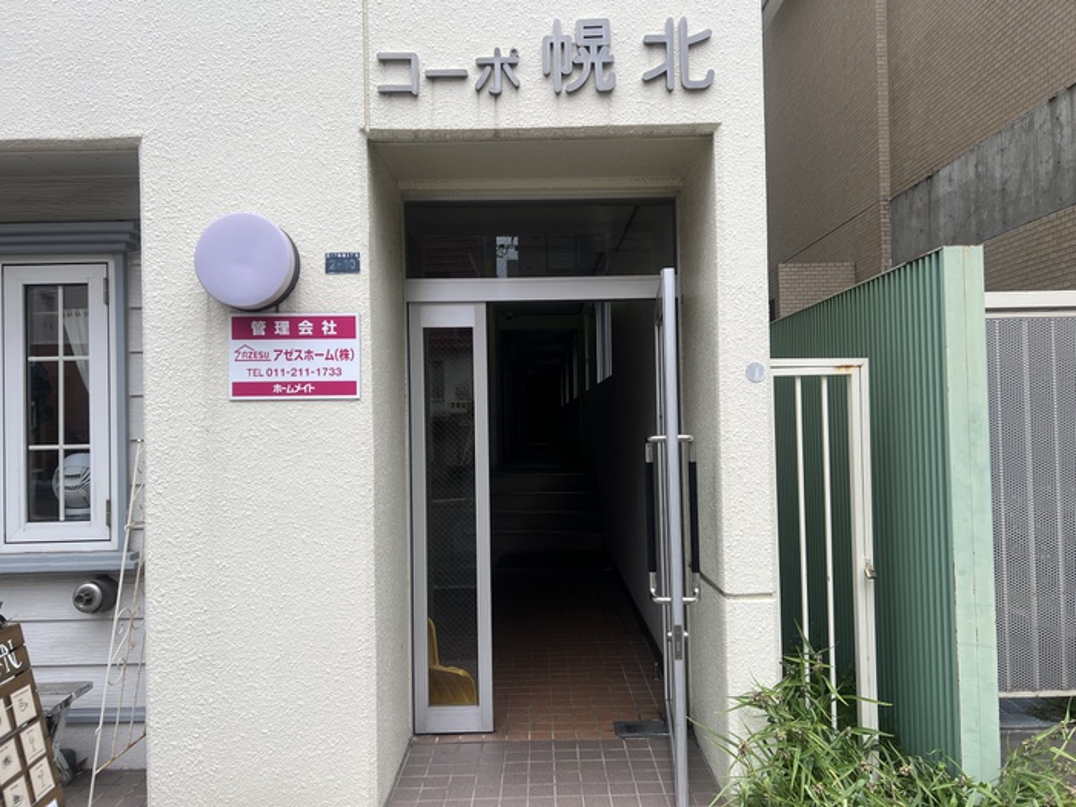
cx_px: 538
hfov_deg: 67.3
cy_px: 404
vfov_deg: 53.1
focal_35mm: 26
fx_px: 808
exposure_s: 1/723
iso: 50
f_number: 1.5
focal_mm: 5.7
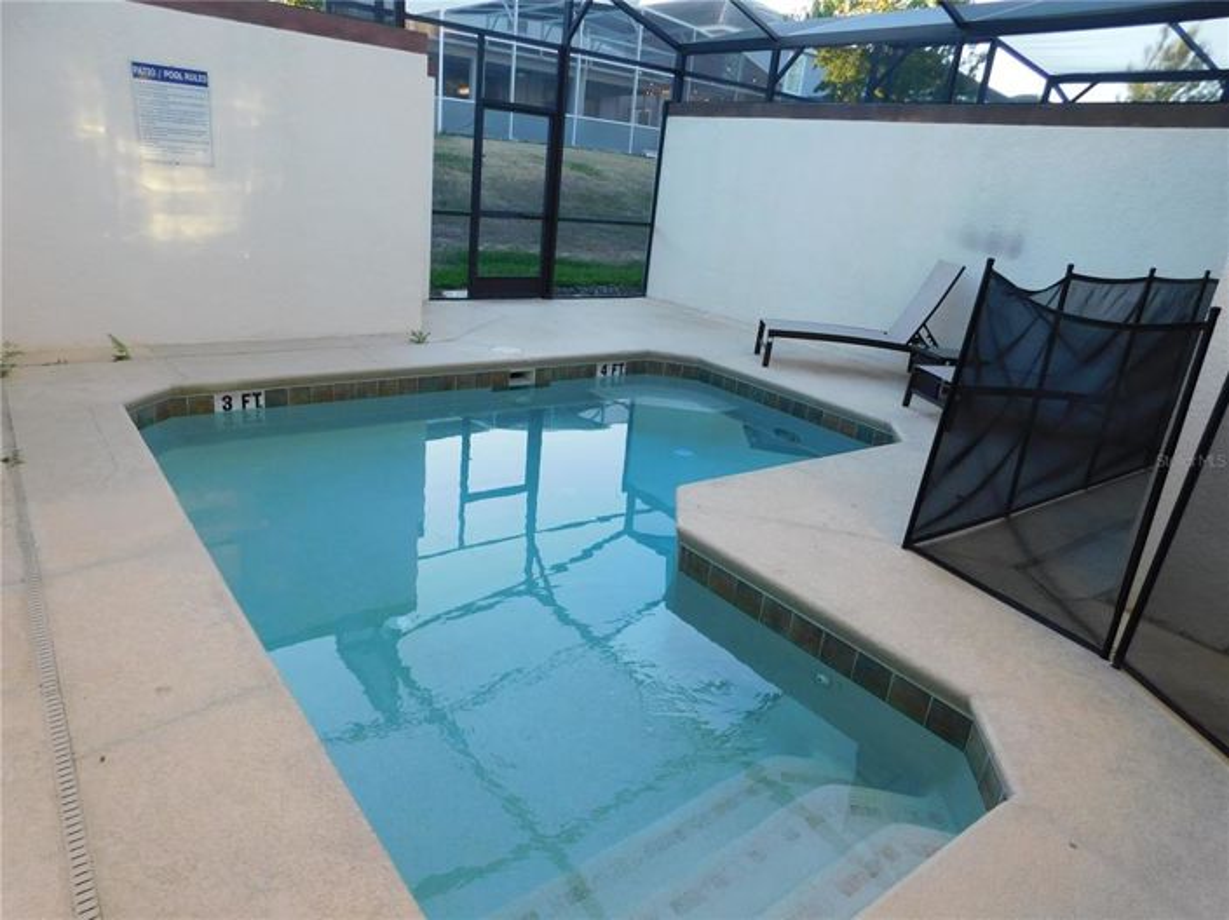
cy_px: 460
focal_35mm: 23
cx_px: 614
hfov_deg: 74.0
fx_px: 816
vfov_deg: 58.8
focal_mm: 4
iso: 125
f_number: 3
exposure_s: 1/80
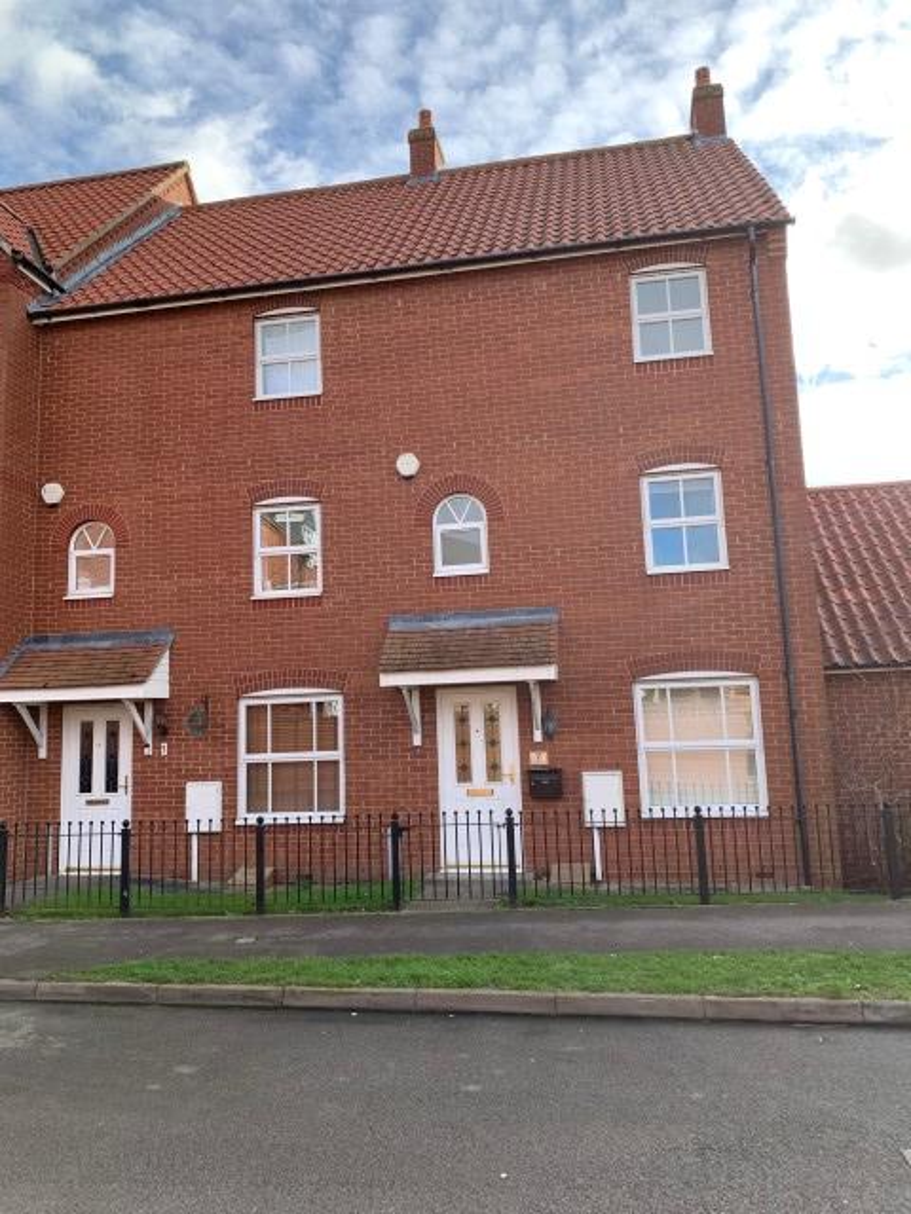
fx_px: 912
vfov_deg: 67.3
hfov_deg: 53.1
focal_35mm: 26
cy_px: 607
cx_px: 456
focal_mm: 4.25
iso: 25
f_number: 1.8
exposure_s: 1/485
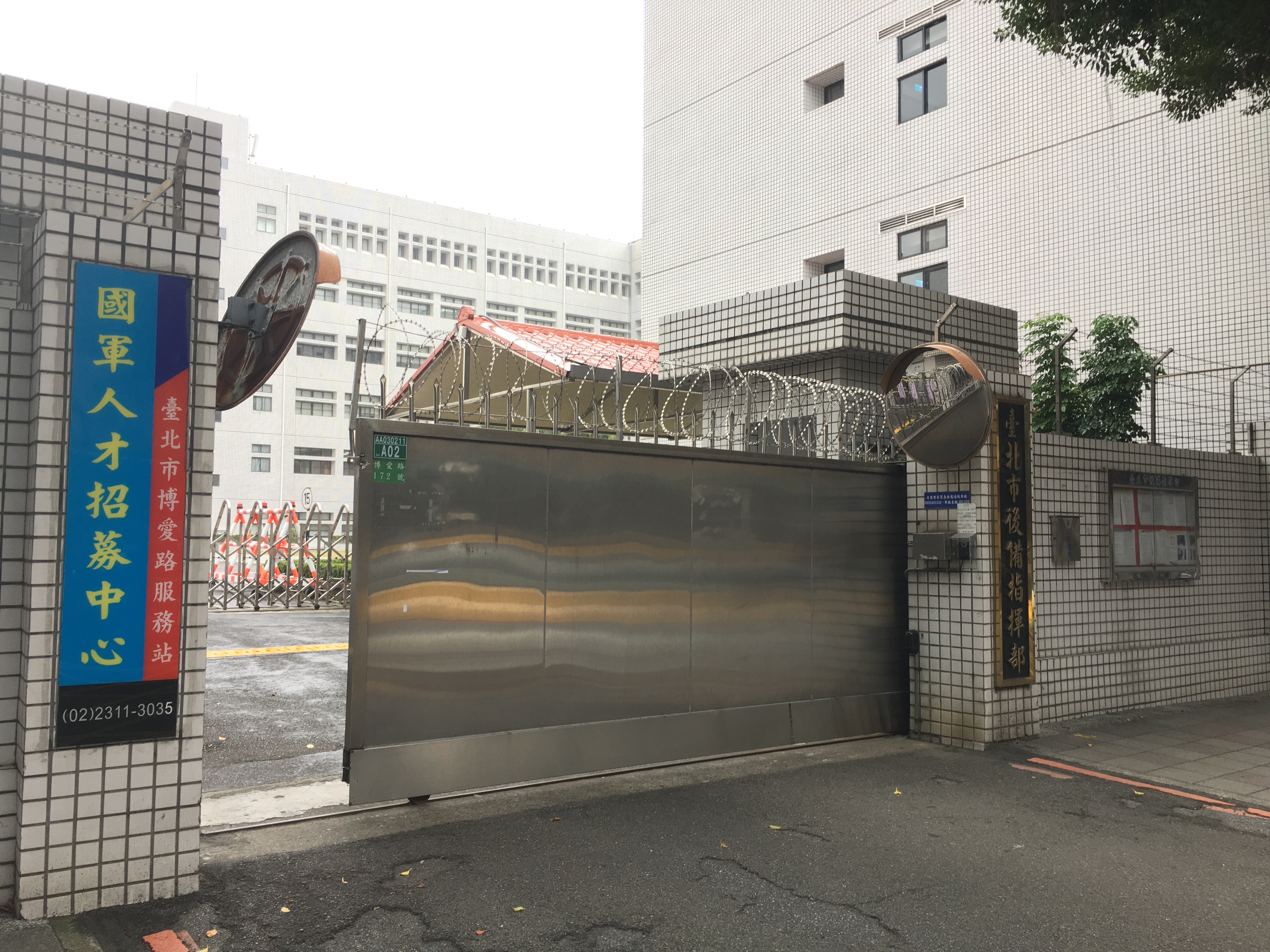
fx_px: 1064
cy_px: 476
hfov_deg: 61.7
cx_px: 635
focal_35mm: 29
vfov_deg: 48.2
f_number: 2.2
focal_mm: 4.15
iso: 32
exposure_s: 1/30
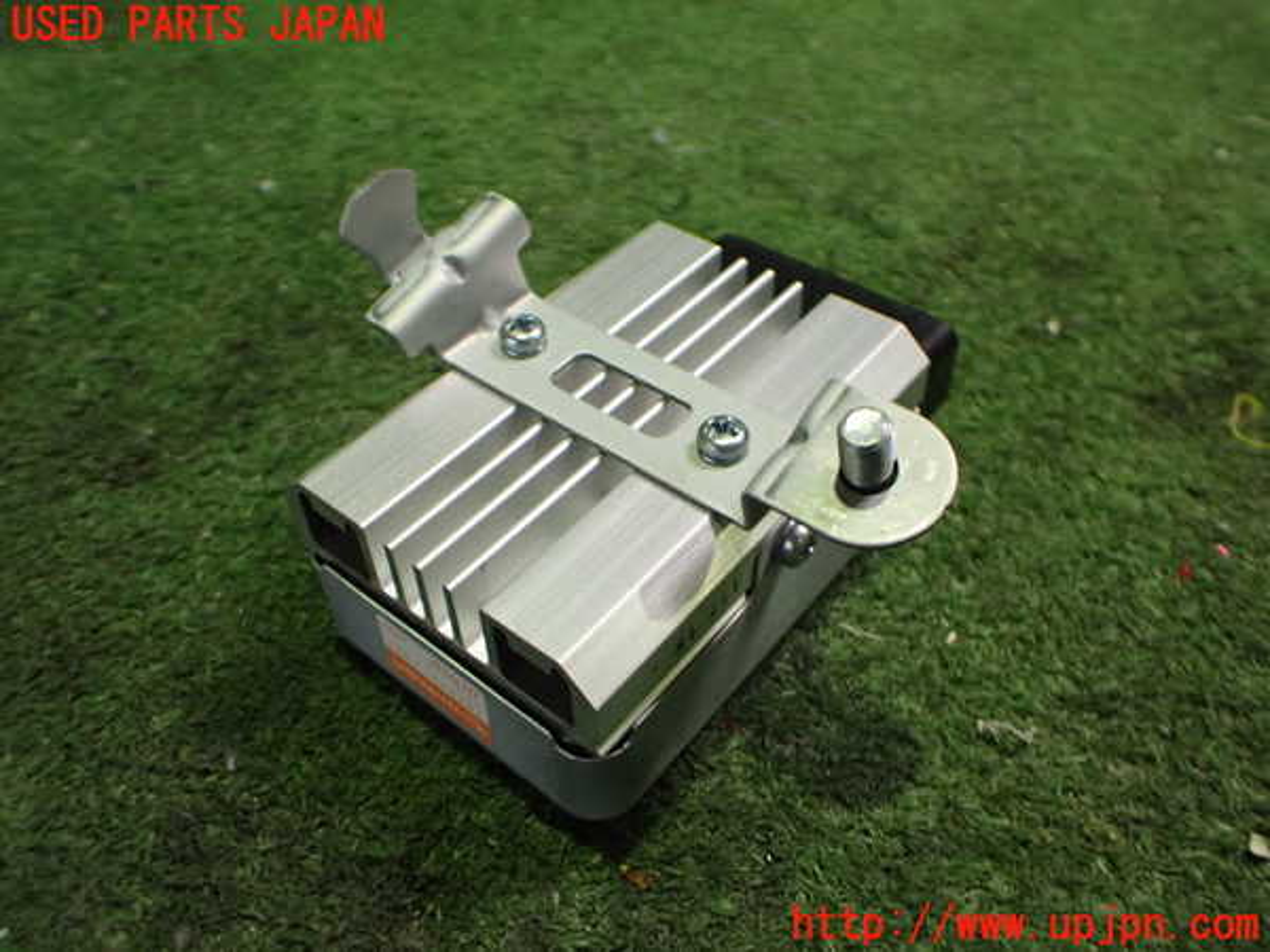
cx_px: 635
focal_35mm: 30
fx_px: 1101
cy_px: 476
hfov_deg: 60.0
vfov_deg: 46.8
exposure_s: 1/40
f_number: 2.3
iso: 800
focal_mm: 5.4
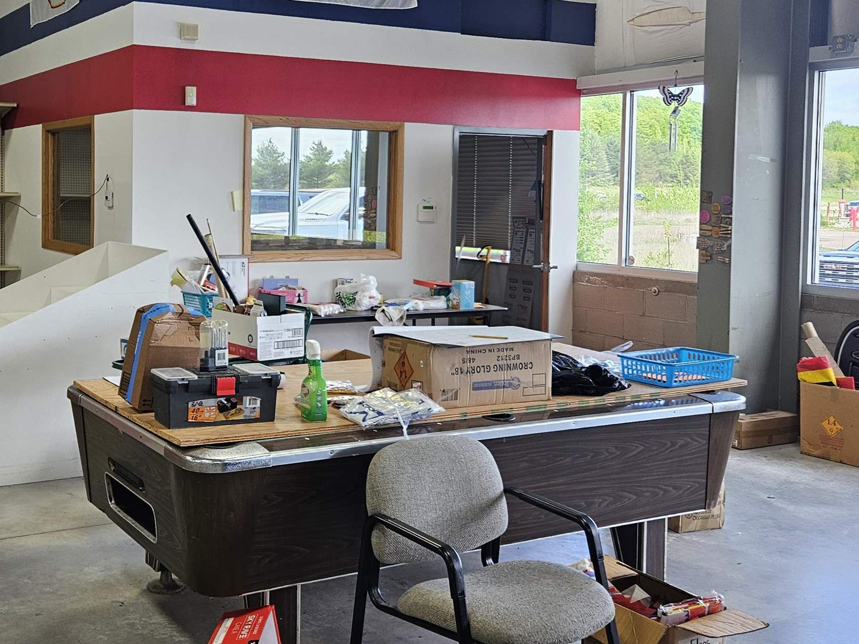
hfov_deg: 43.1
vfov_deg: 33.4
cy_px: 240
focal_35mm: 43
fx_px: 1067
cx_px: 274
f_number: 1.8
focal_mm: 5.4
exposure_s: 1/120
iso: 100
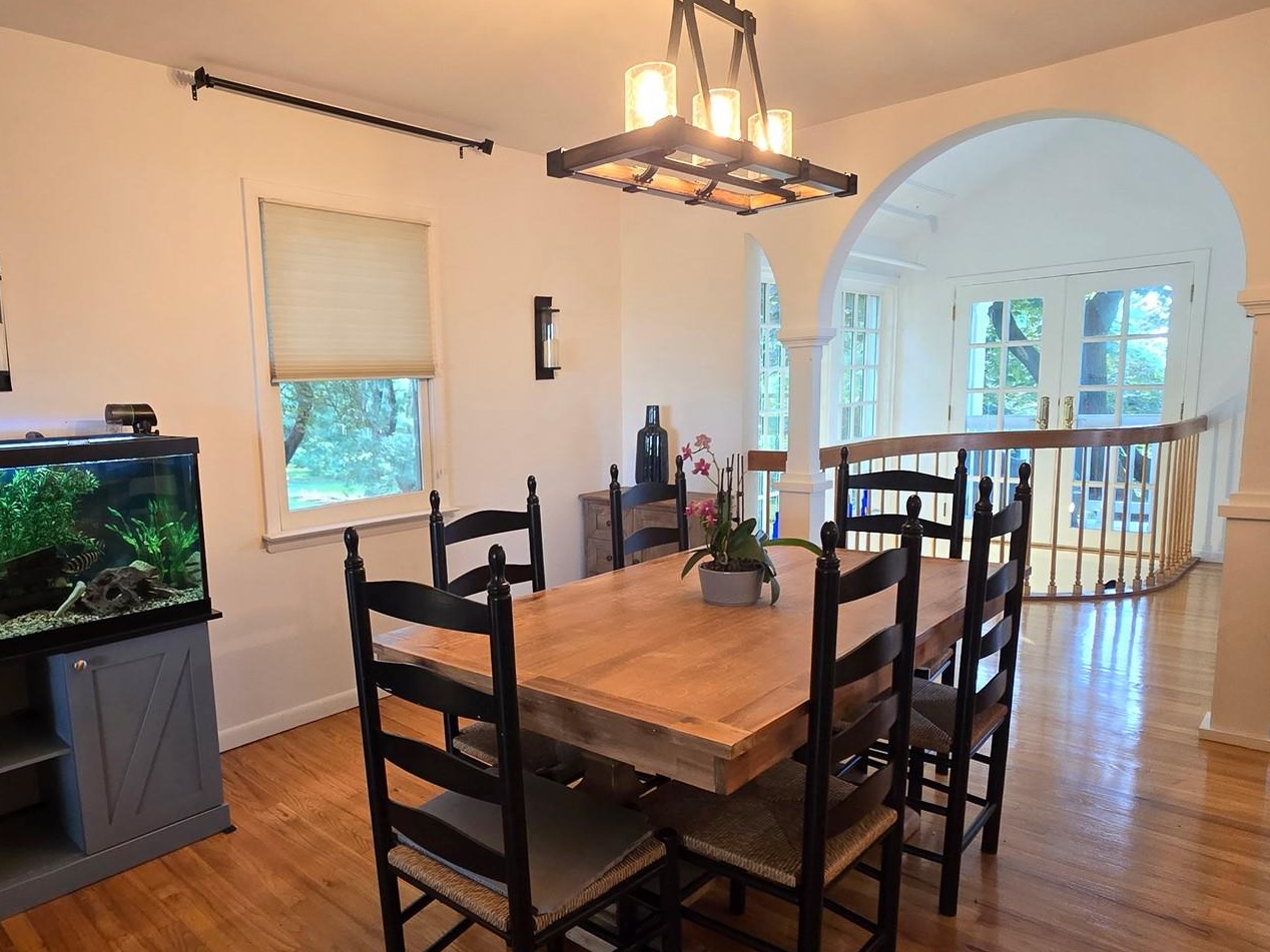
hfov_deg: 77.6
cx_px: 476
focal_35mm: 21
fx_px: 770
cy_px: 506
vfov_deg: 63.4
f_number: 2.2
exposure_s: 1/60
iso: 160
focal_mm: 2.2
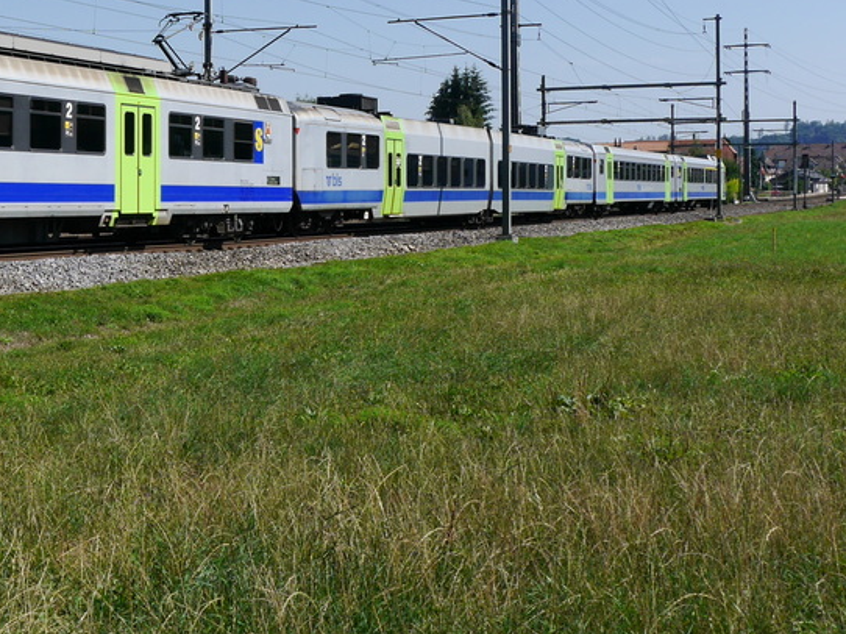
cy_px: 181
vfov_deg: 23.5
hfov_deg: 29.0
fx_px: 1515
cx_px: -25
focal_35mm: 62
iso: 160
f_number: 8
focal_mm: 14
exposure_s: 1/400
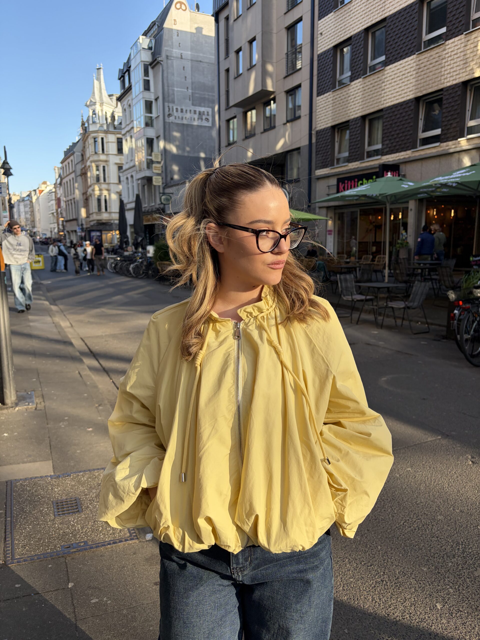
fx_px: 481
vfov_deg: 67.3
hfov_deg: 53.1
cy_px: 320
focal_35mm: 26
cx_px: 240
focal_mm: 5.96
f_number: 1.6
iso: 64
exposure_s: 1/920
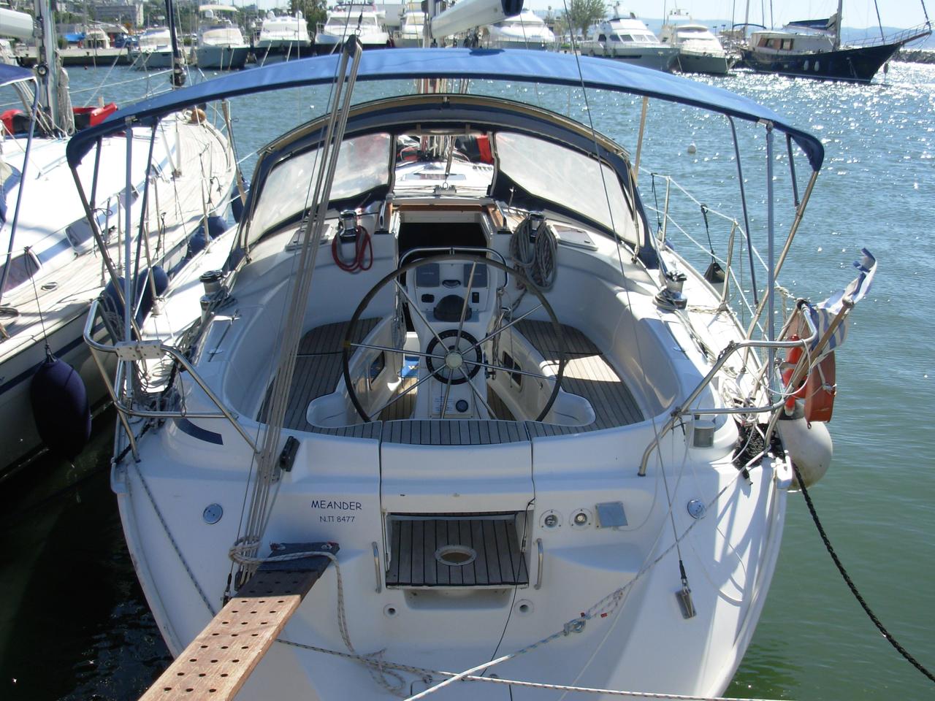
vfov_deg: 37.7
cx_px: 468
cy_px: 350
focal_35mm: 38
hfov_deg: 49.0
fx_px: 1026
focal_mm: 6.3
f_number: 2.9
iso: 50
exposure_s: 1/995
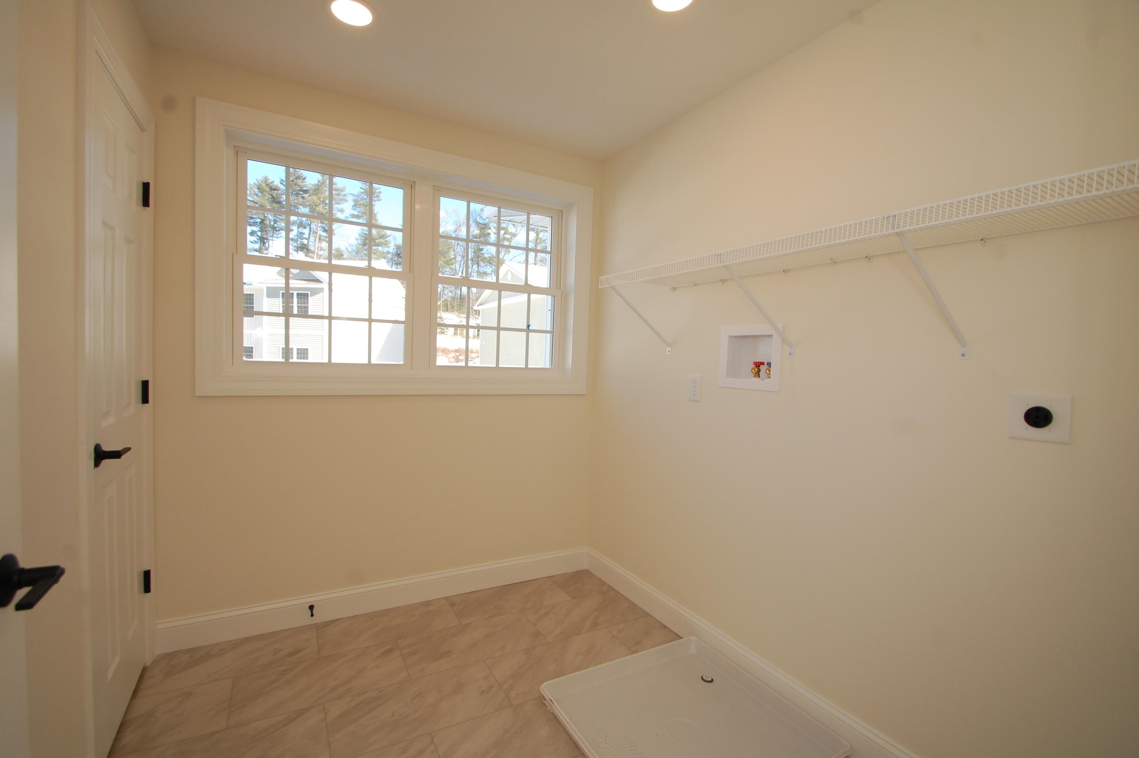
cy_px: 379
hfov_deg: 100.4
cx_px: 570
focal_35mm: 15
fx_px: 474
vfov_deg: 77.2
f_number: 5.6
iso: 400
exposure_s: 1/125
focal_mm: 10
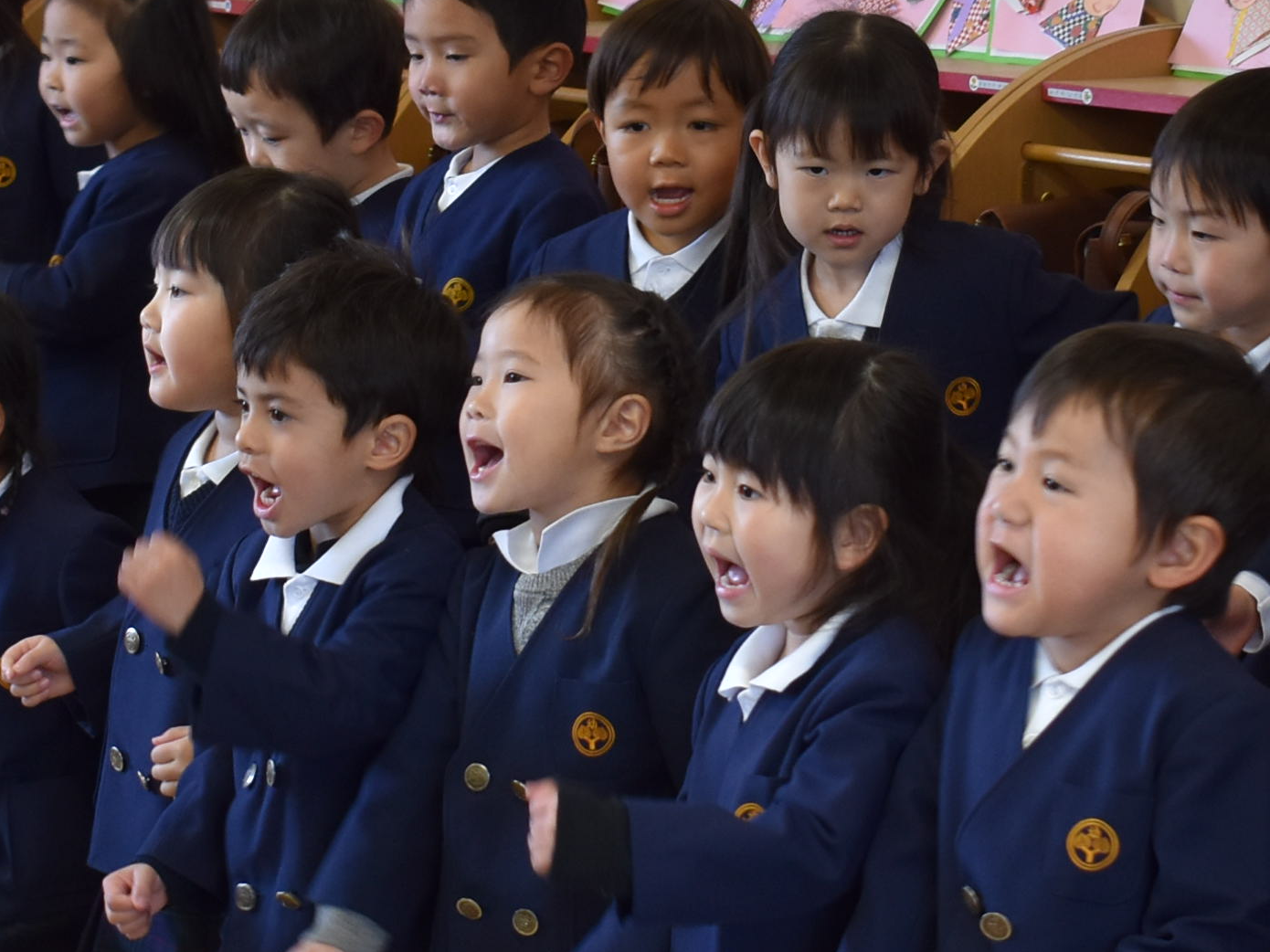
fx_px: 5135
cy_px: 301
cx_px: 663
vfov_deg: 10.6
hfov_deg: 14.1
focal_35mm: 140
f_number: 4.2
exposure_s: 1/80
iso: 400
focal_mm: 30
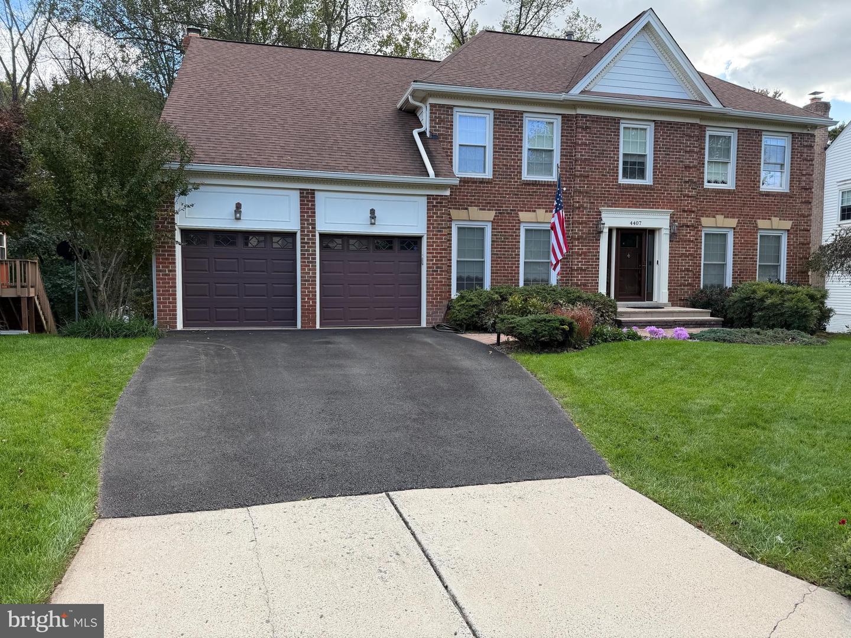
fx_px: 590
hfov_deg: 71.6
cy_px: 319
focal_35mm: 24
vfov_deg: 56.8
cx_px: 426
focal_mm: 6.76
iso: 80
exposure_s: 1/780
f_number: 1.78
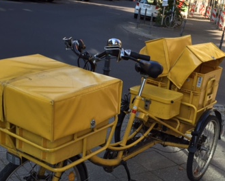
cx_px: 142
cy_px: 116
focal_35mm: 55
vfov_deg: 27.5
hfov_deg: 33.9
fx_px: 367
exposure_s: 1/514
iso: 32
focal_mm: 4.15
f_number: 2.2
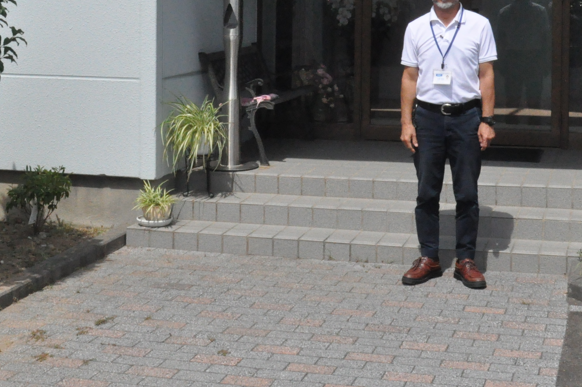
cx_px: 374
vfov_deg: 19.7
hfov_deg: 30.0
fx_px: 1082
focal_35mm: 67
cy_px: 7
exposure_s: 1/1600
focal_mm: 22
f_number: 20
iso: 3200
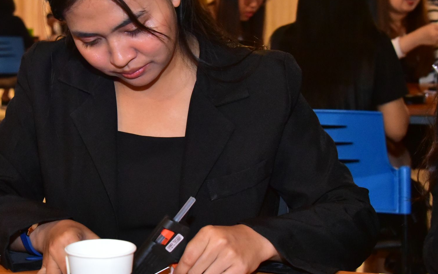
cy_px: 86
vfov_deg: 15.3
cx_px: 120
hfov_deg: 24.1
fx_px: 1015
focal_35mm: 85
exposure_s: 1/100
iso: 8000
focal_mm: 50
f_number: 6.3
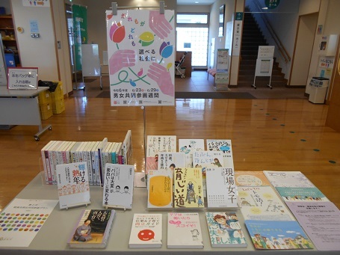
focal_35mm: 26
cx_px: 170
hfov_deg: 67.3
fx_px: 255
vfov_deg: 53.0
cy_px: 128
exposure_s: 1/30
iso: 160
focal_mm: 4.6
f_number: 3.2
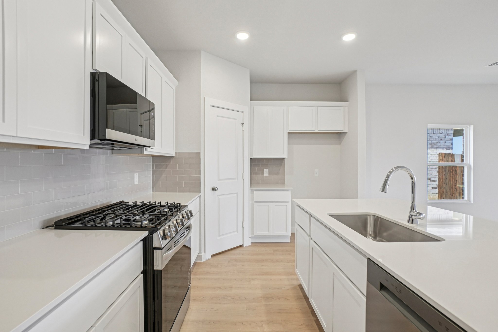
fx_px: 207
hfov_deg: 100.4
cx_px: 249
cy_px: 166
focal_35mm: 15
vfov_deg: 77.3
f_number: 8
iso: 400
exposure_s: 1/20
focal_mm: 10
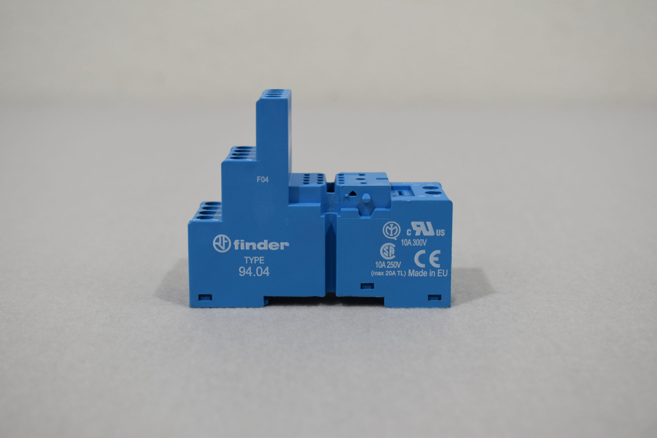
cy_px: 219
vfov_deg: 26.5
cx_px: 328
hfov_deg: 38.9
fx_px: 931
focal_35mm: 51
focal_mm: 34
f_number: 5.6
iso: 400
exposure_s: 1/125
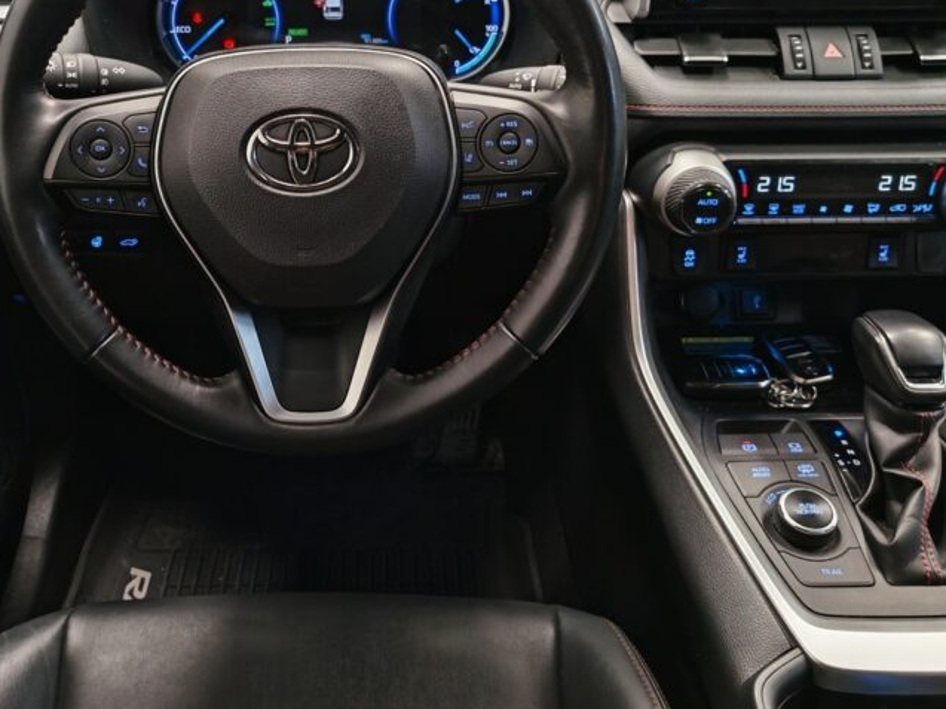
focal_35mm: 37
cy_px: 245
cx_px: 364
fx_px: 1011
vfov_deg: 38.3
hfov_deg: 49.7
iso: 160
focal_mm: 5.4
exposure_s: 1/50
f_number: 1.6
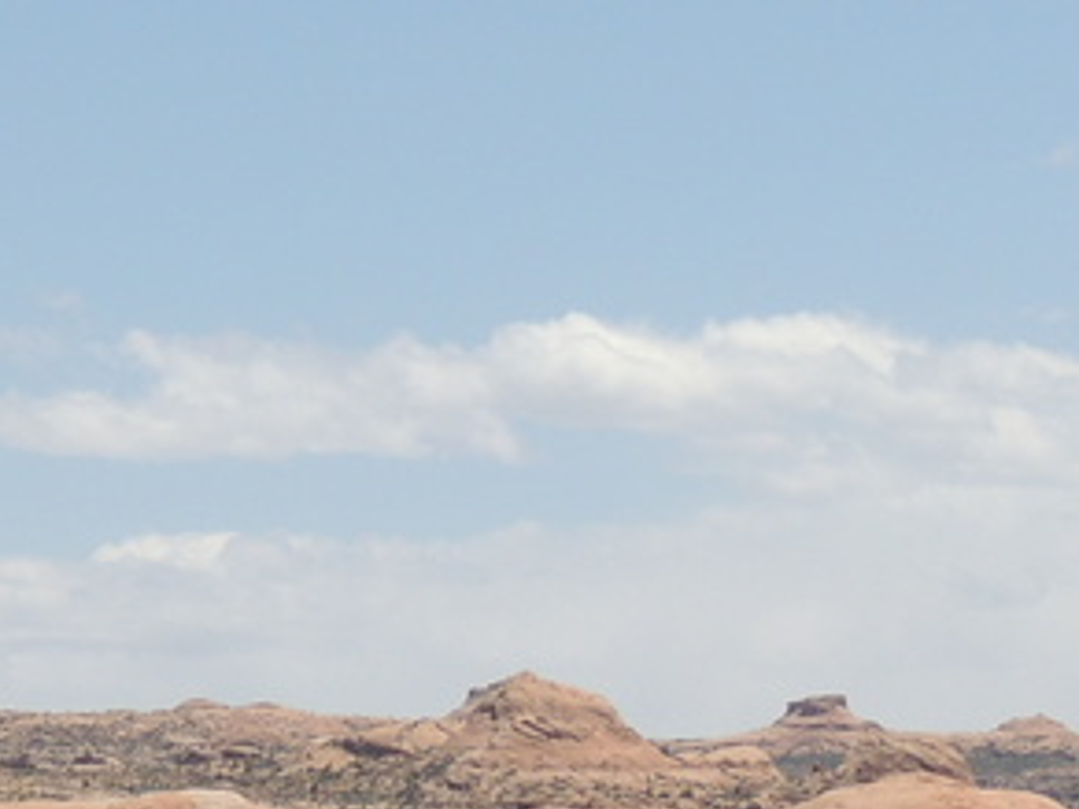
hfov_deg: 8.2
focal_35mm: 241
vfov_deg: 6.1
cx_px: 111
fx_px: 7512
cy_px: 1182
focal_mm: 9.8
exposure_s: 1/1000
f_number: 3.7
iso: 100
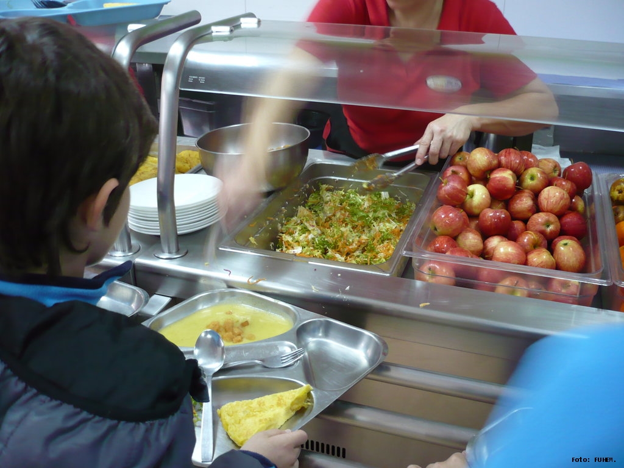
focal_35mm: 35
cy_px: 234
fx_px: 631
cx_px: 312
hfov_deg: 52.6
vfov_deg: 40.7
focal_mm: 5.8
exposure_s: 1/8
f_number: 2.8
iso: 200
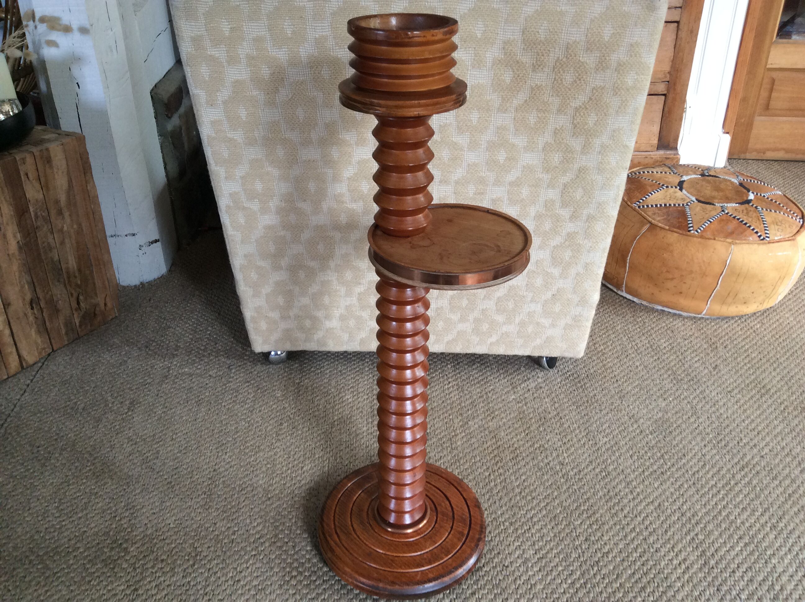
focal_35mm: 32
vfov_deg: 44.1
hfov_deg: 56.9
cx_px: 402
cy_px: 301
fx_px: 743
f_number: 2.4
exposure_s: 1/25
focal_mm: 3.3
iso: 64
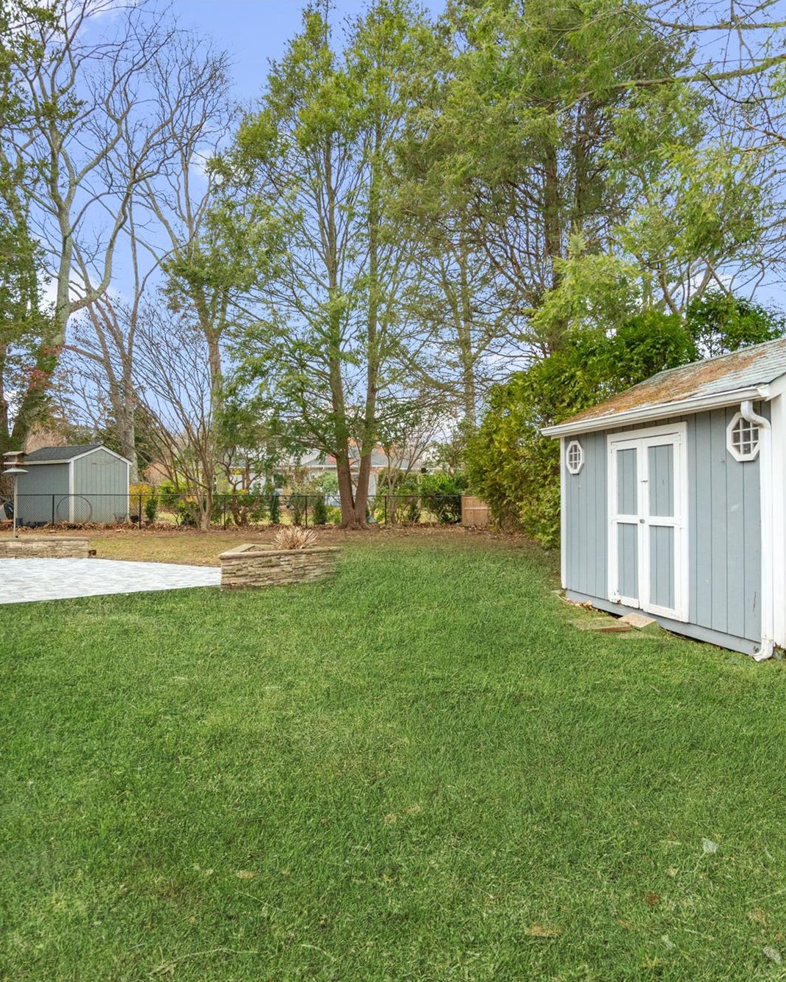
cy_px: 500
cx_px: 395
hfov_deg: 60.9
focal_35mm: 23
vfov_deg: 72.6
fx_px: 669
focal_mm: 16
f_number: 5.6
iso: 800
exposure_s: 1/200
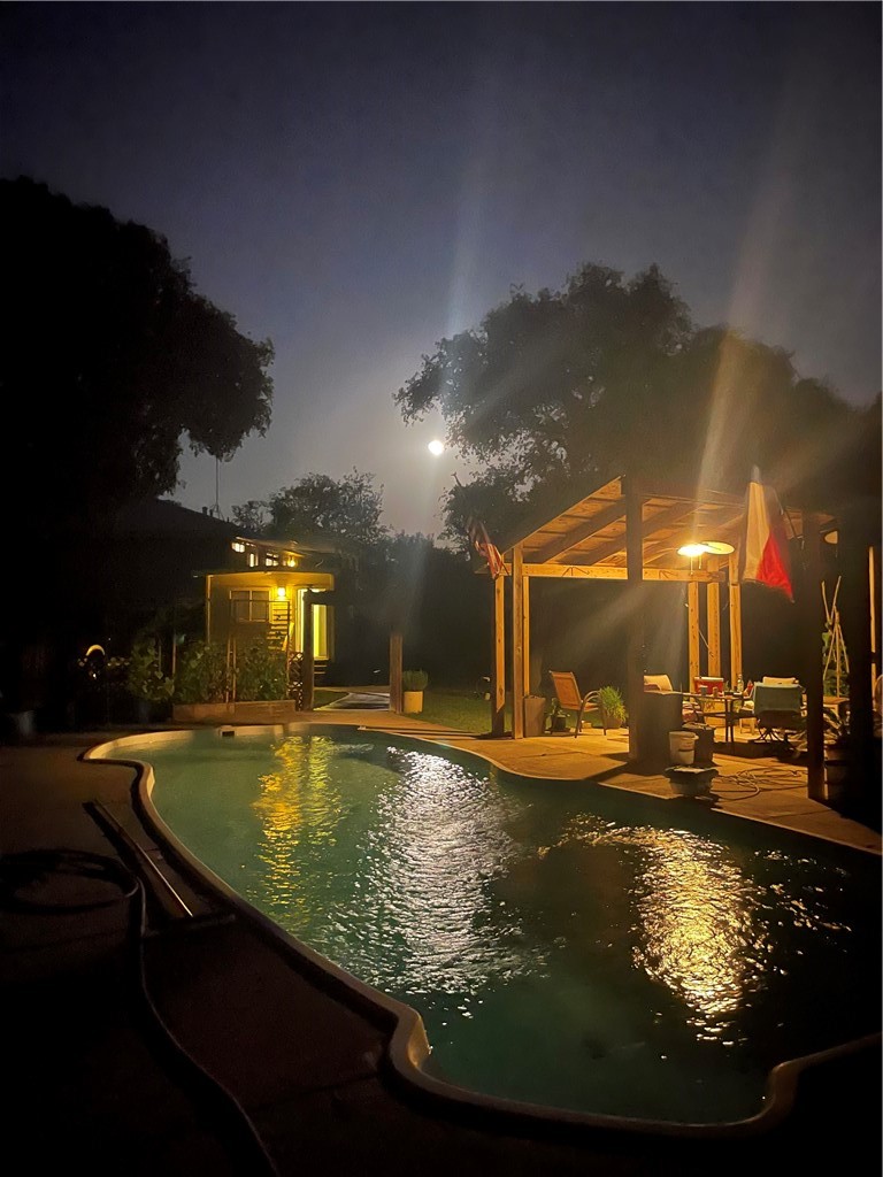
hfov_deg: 53.1
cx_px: 442
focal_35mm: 26
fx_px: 884
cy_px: 588
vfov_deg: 67.3
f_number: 1.6
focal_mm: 5.1
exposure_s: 1/9
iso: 1600
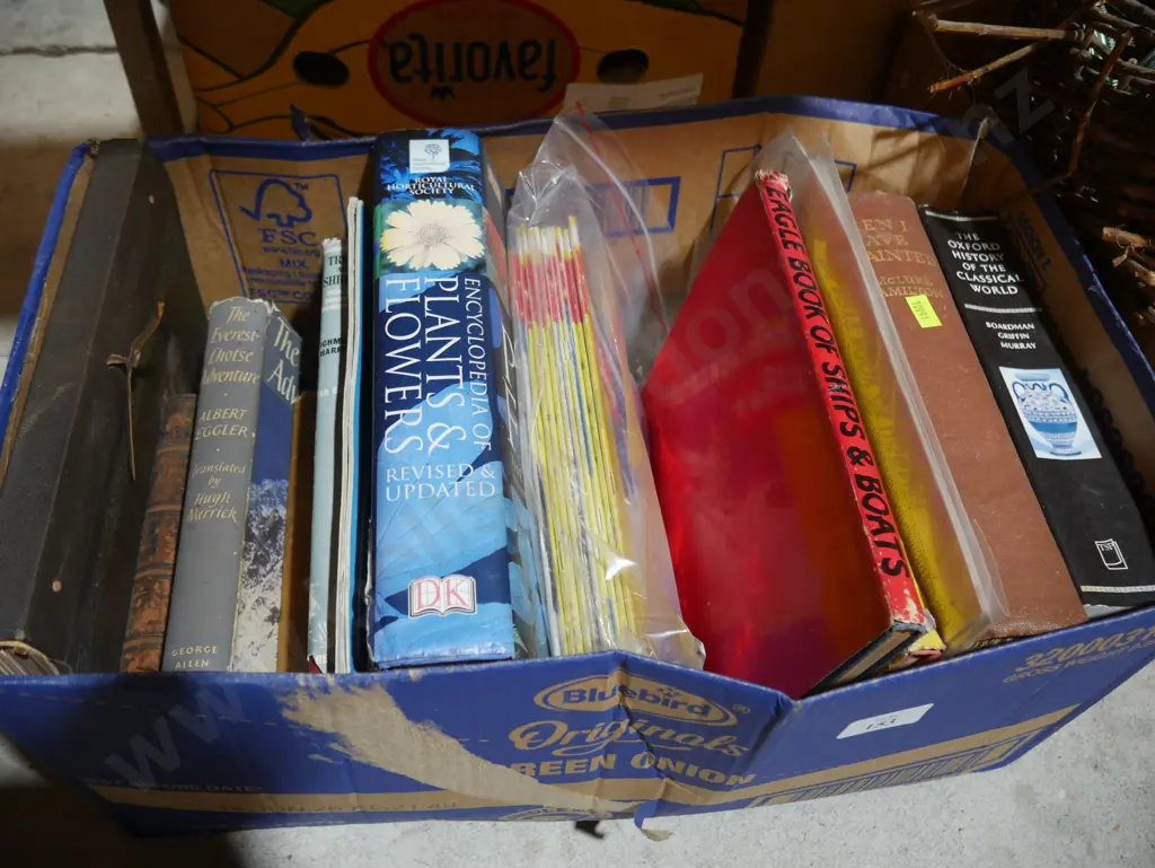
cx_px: 578
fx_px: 935
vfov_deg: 49.8
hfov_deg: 63.4
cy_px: 434
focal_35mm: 28
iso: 320
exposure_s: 1/60
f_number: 3.5
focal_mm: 14
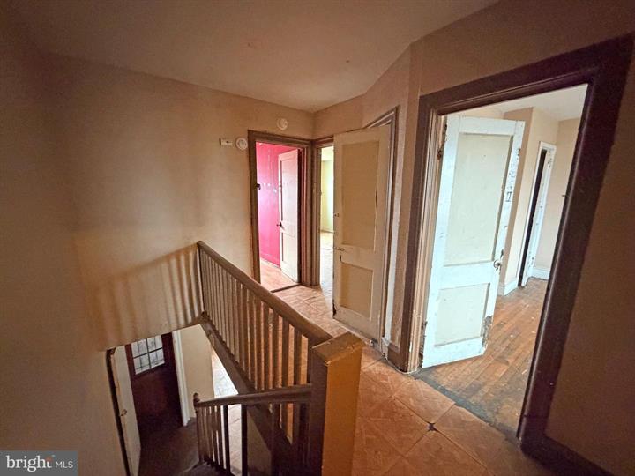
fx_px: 257
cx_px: 318
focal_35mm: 14
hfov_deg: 102.1
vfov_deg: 85.7
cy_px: 238
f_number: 2.2
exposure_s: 1/40
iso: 1000
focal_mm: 2.22
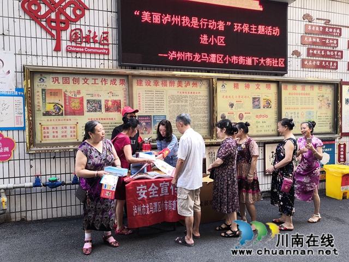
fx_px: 272
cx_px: 174
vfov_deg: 51.4
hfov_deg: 65.3
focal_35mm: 27
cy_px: 131
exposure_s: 1/90
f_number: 1.8
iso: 50
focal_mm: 3.95
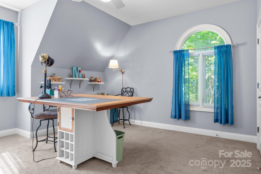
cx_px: 130
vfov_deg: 59.5
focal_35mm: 21
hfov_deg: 81.2
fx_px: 152
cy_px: 87
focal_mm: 14
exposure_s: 1.6
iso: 100
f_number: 10
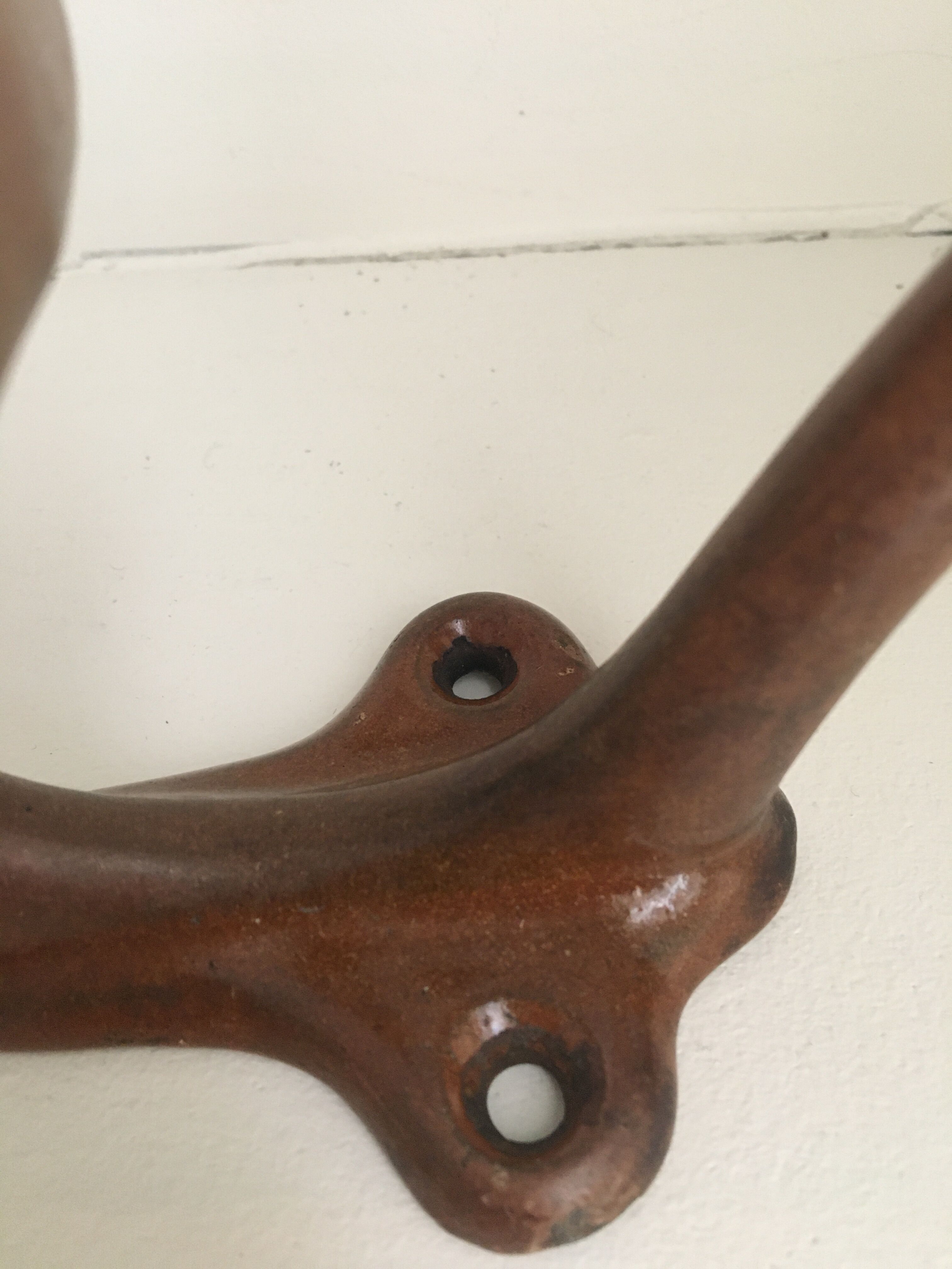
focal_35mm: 29
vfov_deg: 61.7
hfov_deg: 48.2
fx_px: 1063
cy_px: 634
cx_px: 476
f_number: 2.2
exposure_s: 1/24
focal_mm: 4.15
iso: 200
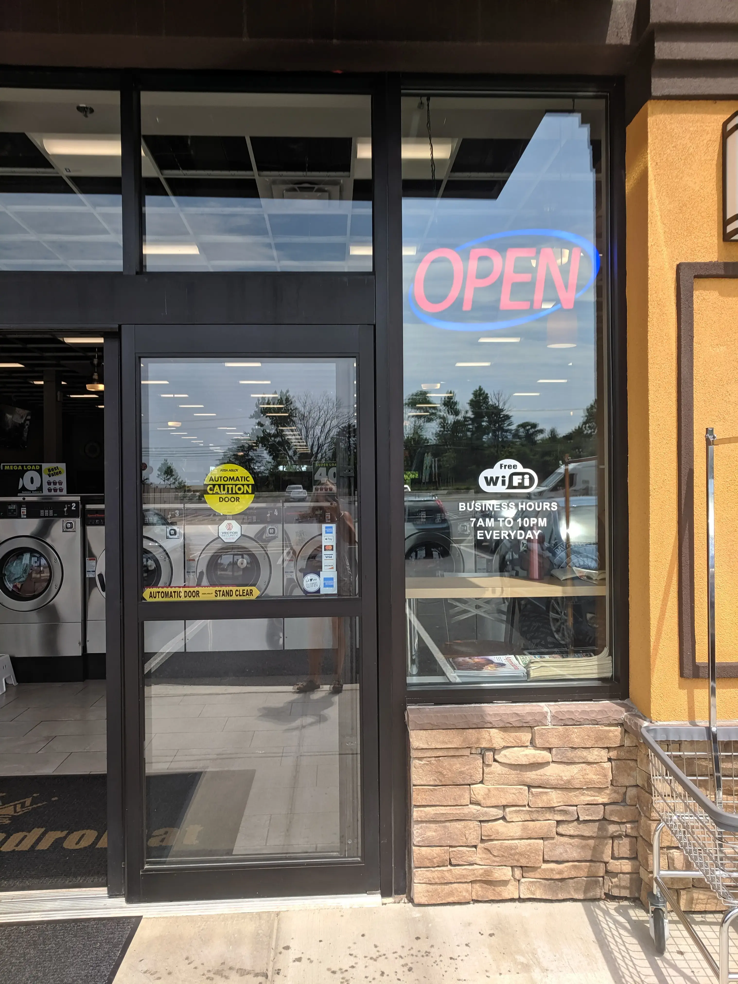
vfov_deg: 67.3
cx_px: 369
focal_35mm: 26
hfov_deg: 53.1
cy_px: 492
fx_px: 739
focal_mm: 4.67
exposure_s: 1/1330
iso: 49
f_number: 2
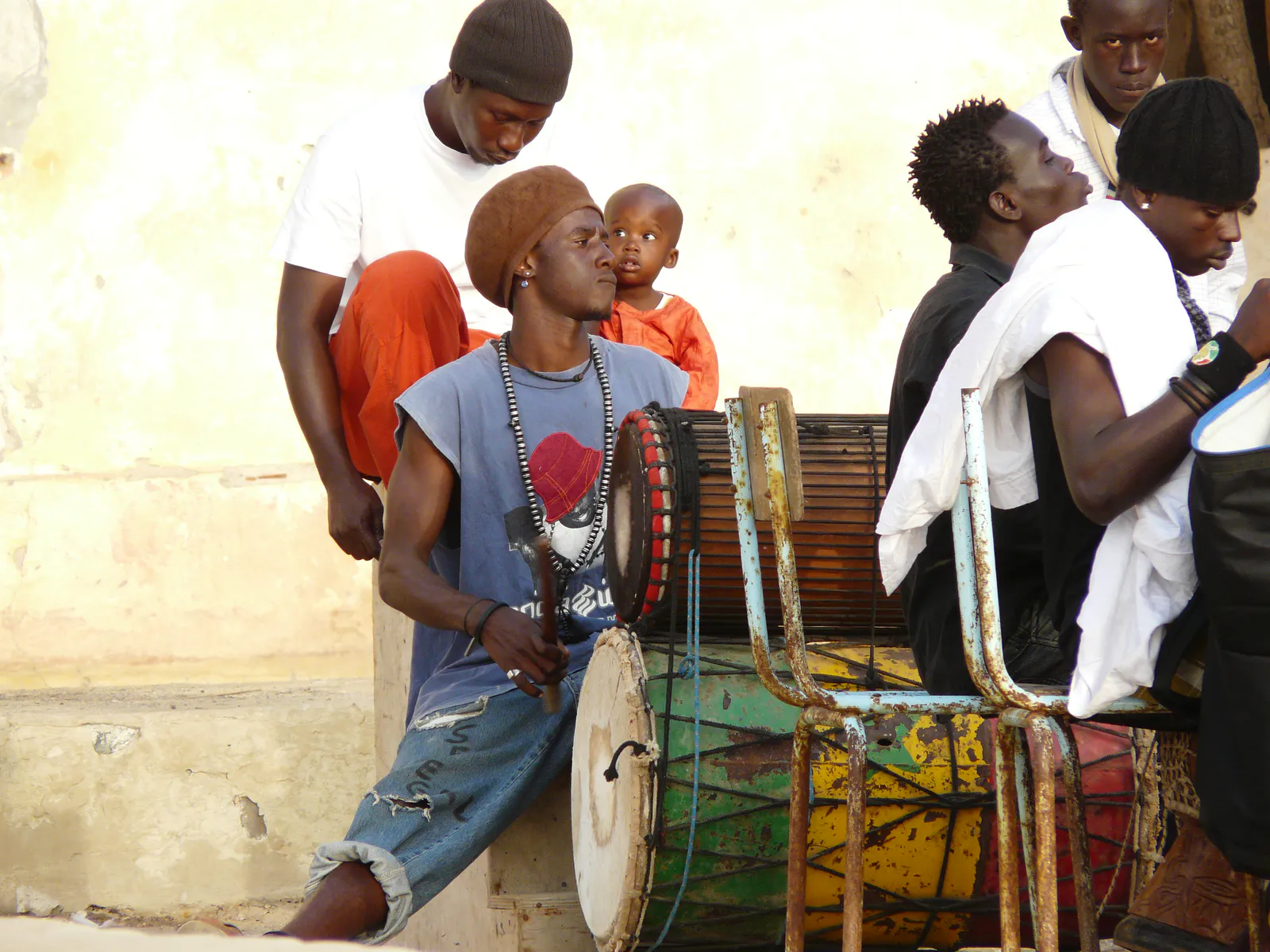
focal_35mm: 386
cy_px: 476
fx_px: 14162
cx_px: 635
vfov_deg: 3.9
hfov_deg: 5.1
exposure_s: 1/160
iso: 100
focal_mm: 63.3
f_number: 4
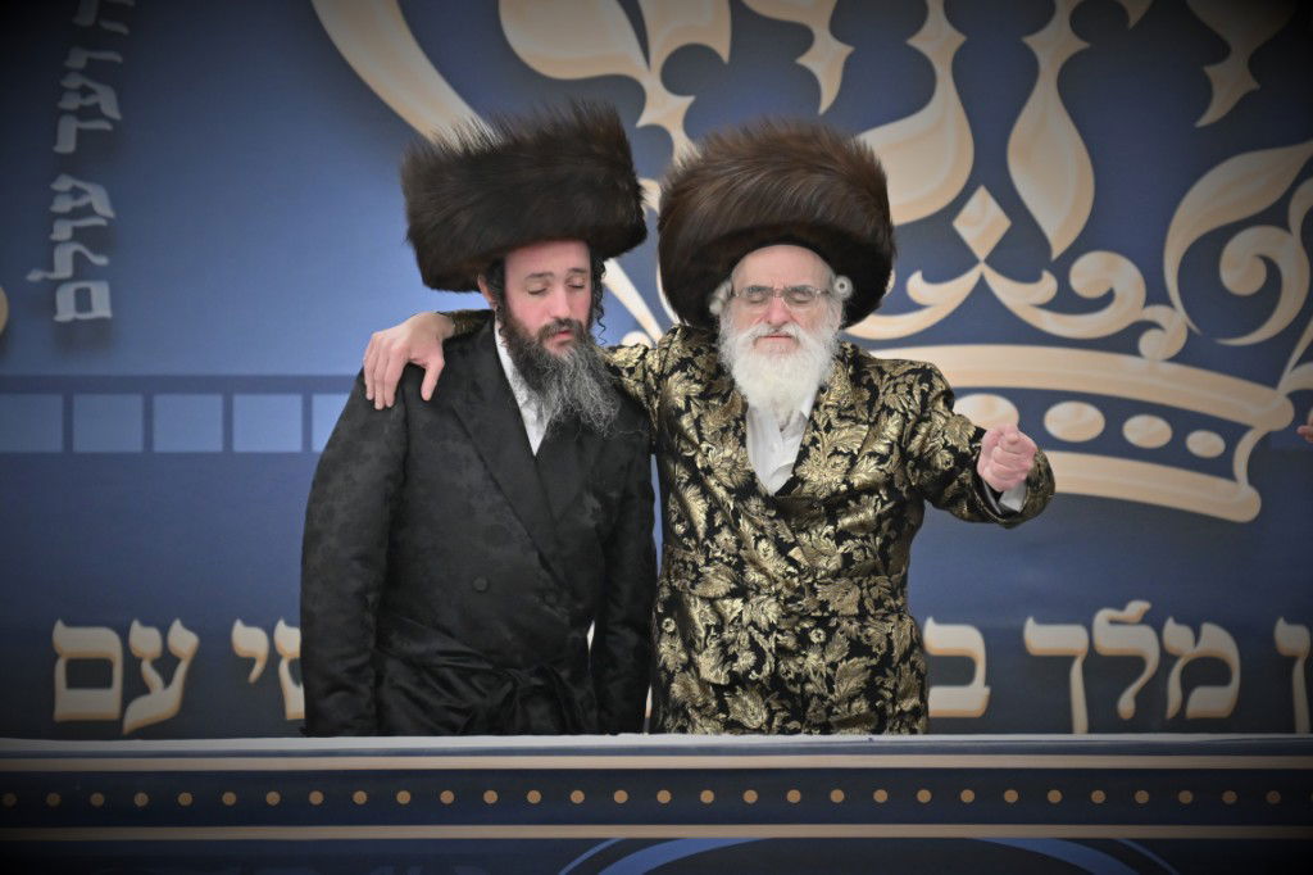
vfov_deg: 4.6
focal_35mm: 300
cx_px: 656
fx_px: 10938
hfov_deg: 6.9
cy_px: 438
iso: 1250
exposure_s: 1/400
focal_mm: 200
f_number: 2.8
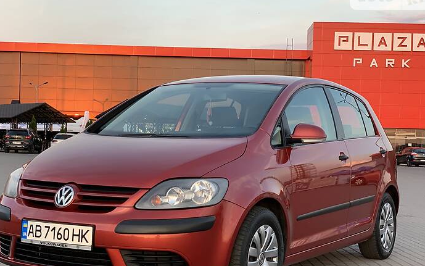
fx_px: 741
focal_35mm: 64
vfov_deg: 20.3
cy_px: 161
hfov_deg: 32.0
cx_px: 201
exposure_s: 1/122
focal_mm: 6
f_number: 2.4
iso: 50
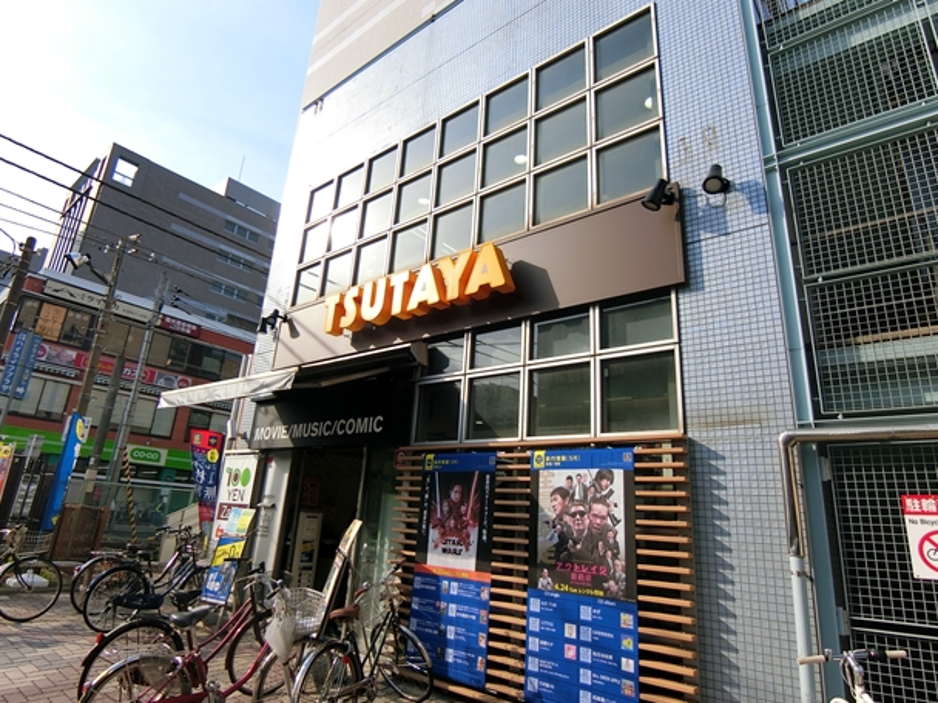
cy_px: 347
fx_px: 542
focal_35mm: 20
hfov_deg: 81.7
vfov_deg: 66.0
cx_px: 466
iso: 80
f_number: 6.9
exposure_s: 1/200
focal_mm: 4.06
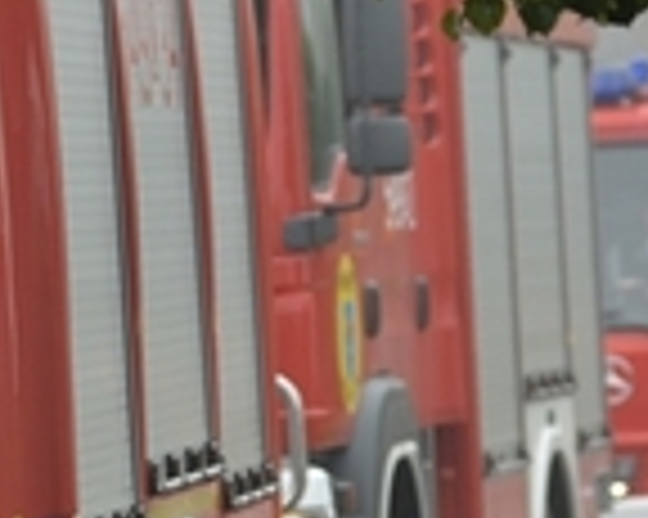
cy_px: 432
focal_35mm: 487
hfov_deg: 4.0
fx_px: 9334
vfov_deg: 3.2
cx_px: -9
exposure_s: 1/200
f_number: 2.8
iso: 100
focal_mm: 105
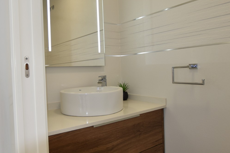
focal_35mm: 27
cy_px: 73
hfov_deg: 65.1
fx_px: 173
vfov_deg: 48.0
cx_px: 71
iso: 200
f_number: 3.5
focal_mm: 10
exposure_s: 1/200
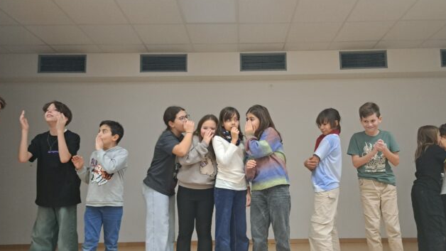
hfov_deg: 61.0
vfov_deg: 36.6
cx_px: 240
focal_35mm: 32
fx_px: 378
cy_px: 140
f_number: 1.8
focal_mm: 5.23
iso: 500
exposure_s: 1/33
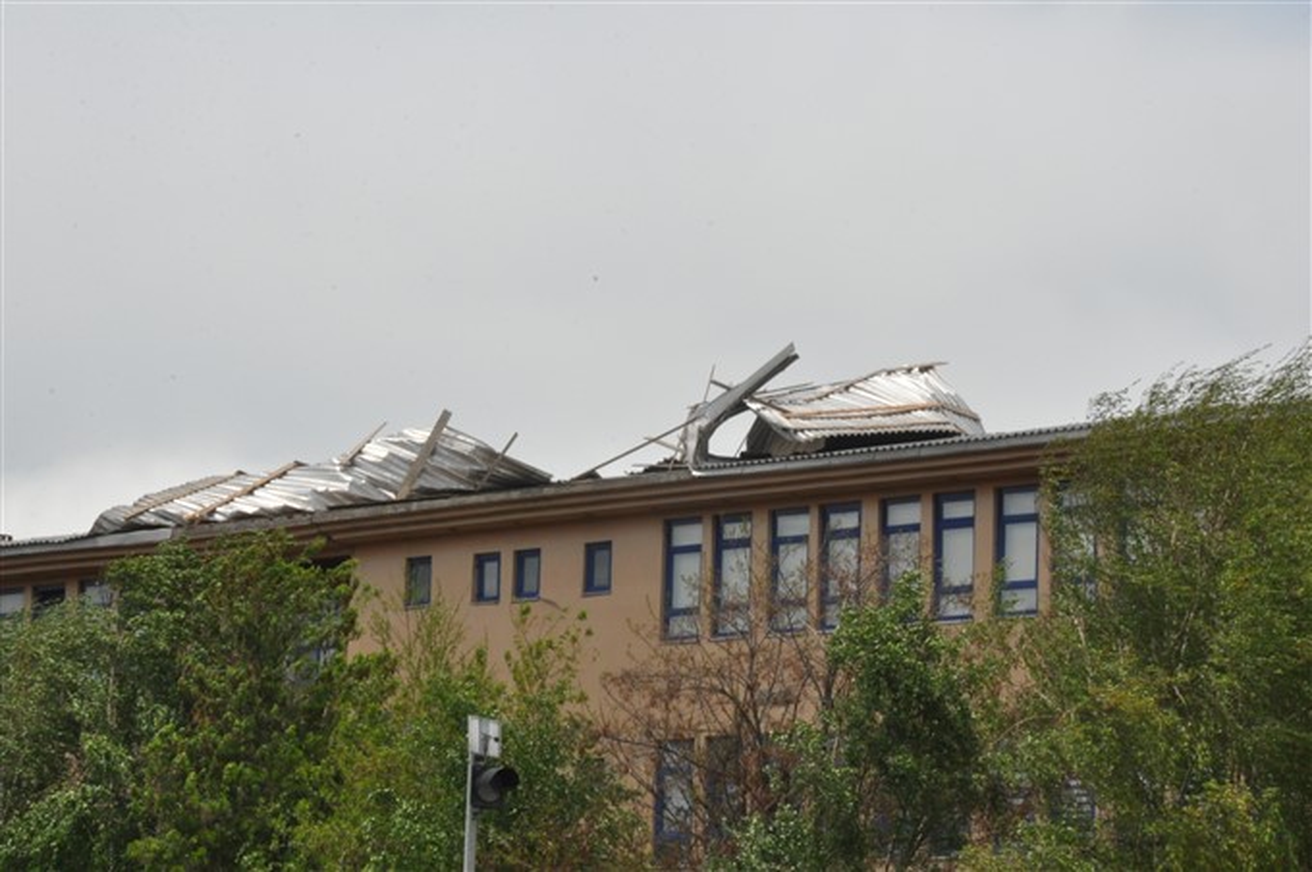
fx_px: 4915
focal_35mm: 135
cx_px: 656
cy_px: 436
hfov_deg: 15.2
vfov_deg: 10.1
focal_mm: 90
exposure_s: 1/200
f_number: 32
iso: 1000
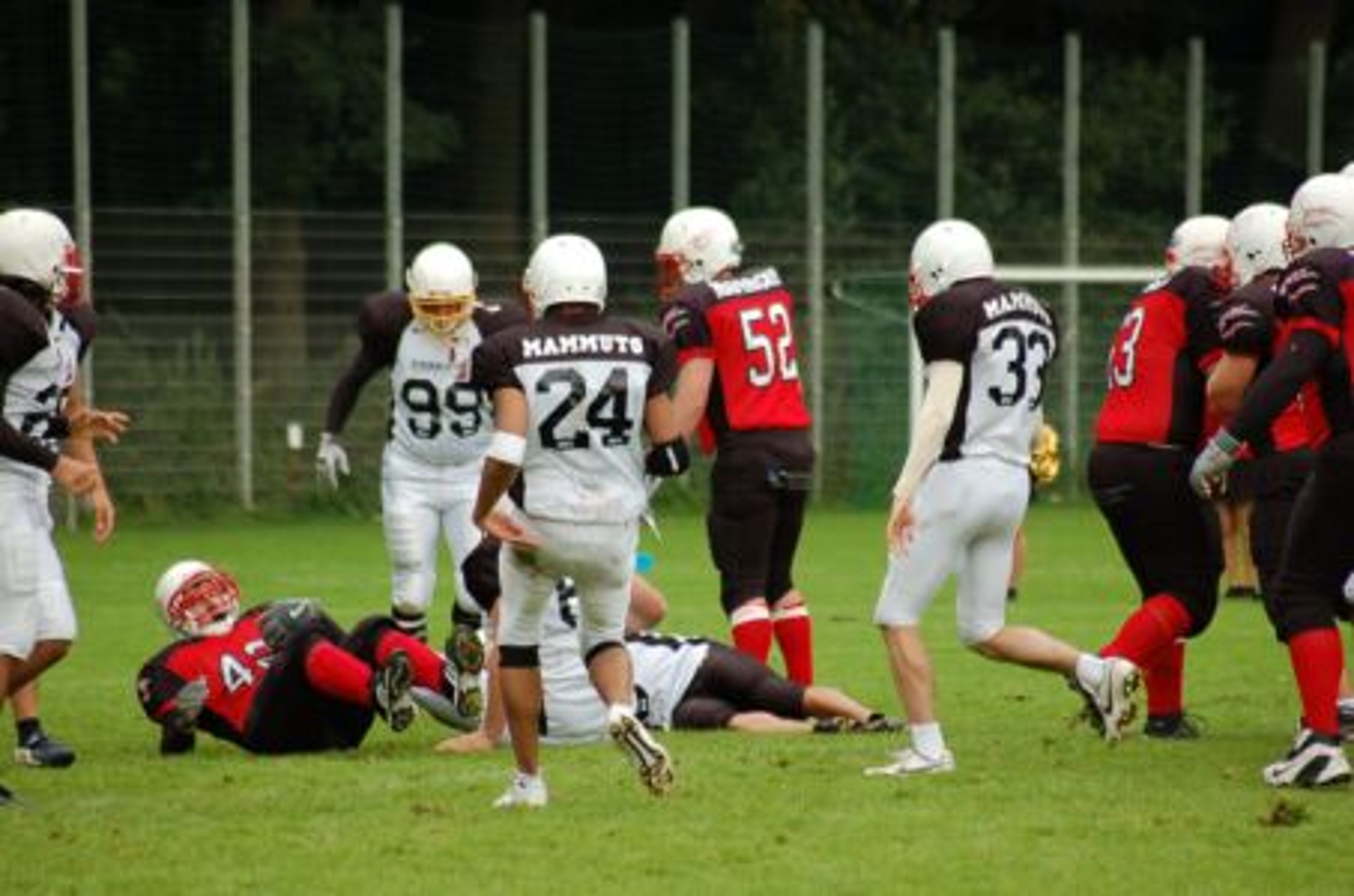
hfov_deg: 7.1
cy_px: 448
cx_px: 677
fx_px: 10978
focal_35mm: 292
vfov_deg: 4.7
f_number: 5
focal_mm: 195
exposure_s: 1/640
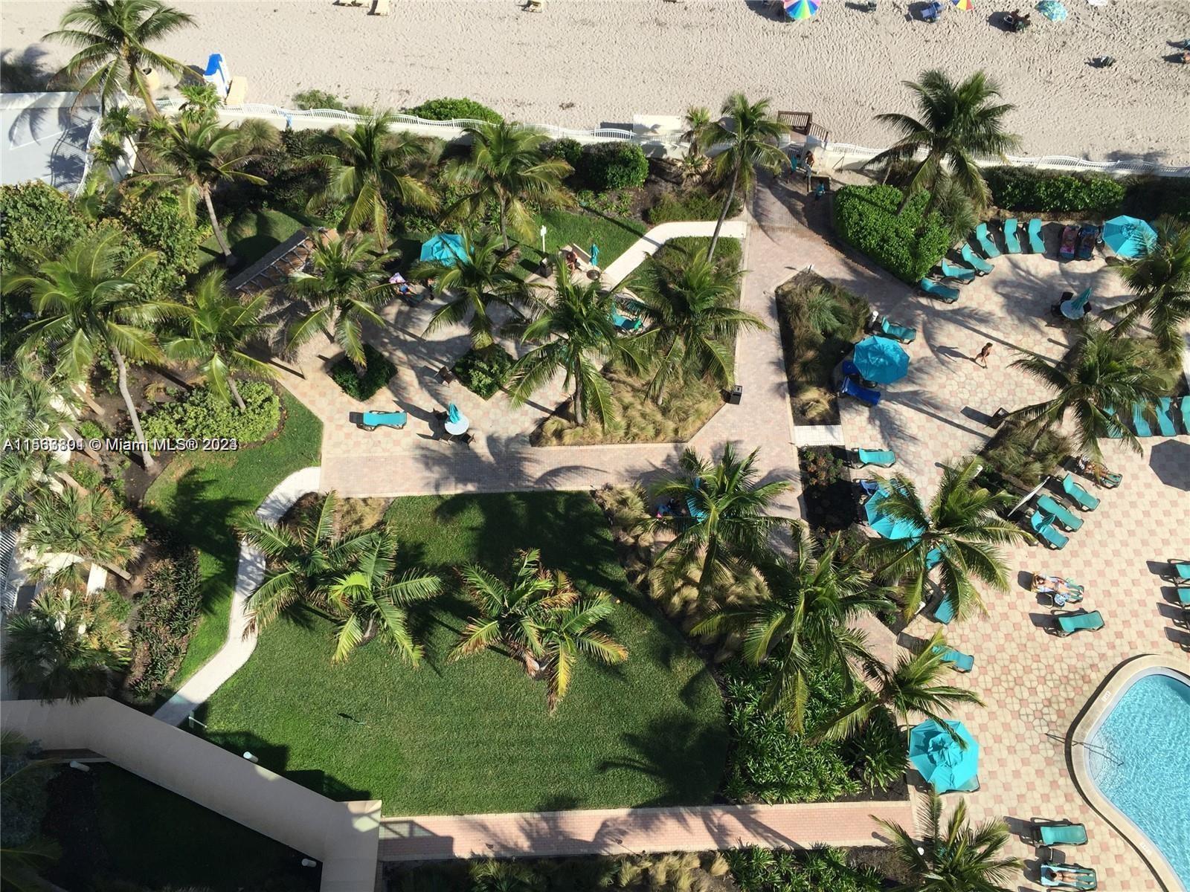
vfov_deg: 48.2
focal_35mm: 29
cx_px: 595
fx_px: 997
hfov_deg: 61.7
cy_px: 446
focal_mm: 4.15
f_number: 2.2
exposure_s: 1/1799
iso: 32
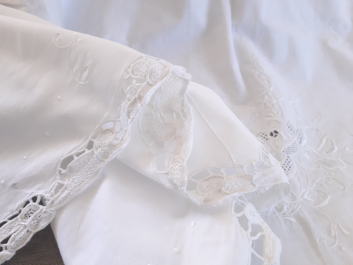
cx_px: 176
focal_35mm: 27
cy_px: 132
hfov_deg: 65.3
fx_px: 275
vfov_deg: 51.4
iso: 200
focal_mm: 3.93
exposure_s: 1/33
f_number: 1.7
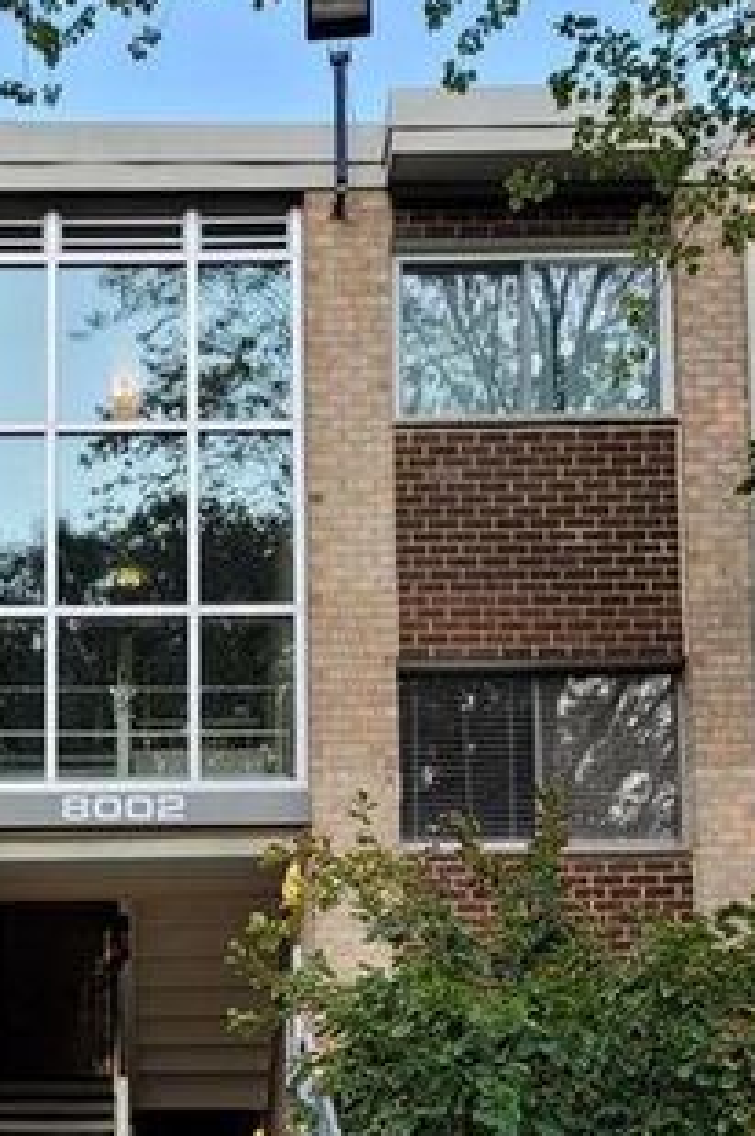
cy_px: 1145
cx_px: 139
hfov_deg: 23.7
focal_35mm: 56
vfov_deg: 32.7
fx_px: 1765
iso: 20
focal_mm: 7
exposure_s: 1/124
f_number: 1.8
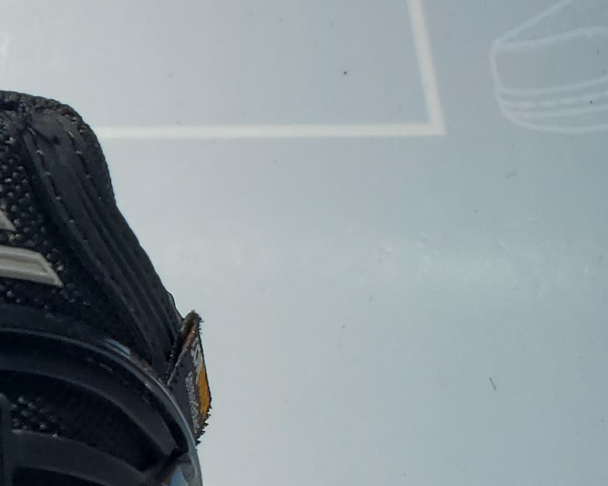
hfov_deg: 15.1
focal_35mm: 104
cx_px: -591
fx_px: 1871
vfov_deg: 14.7
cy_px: 392
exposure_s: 1/340
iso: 50
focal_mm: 4.3
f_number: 2.4
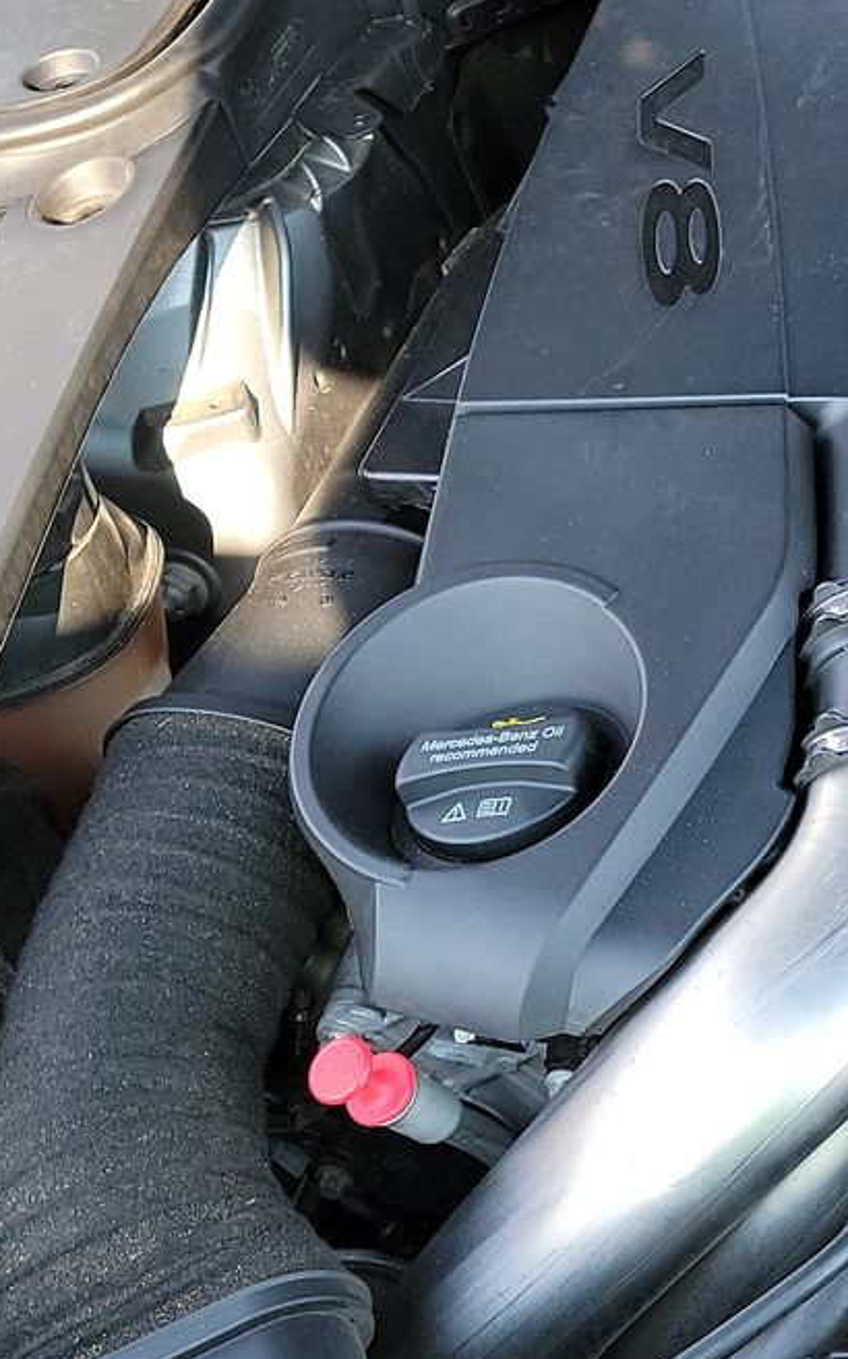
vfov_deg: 32.8
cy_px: 509
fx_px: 2295
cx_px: 1280
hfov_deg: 18.5
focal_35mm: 62
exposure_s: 1/119
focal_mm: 6.7
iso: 94
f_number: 1.8
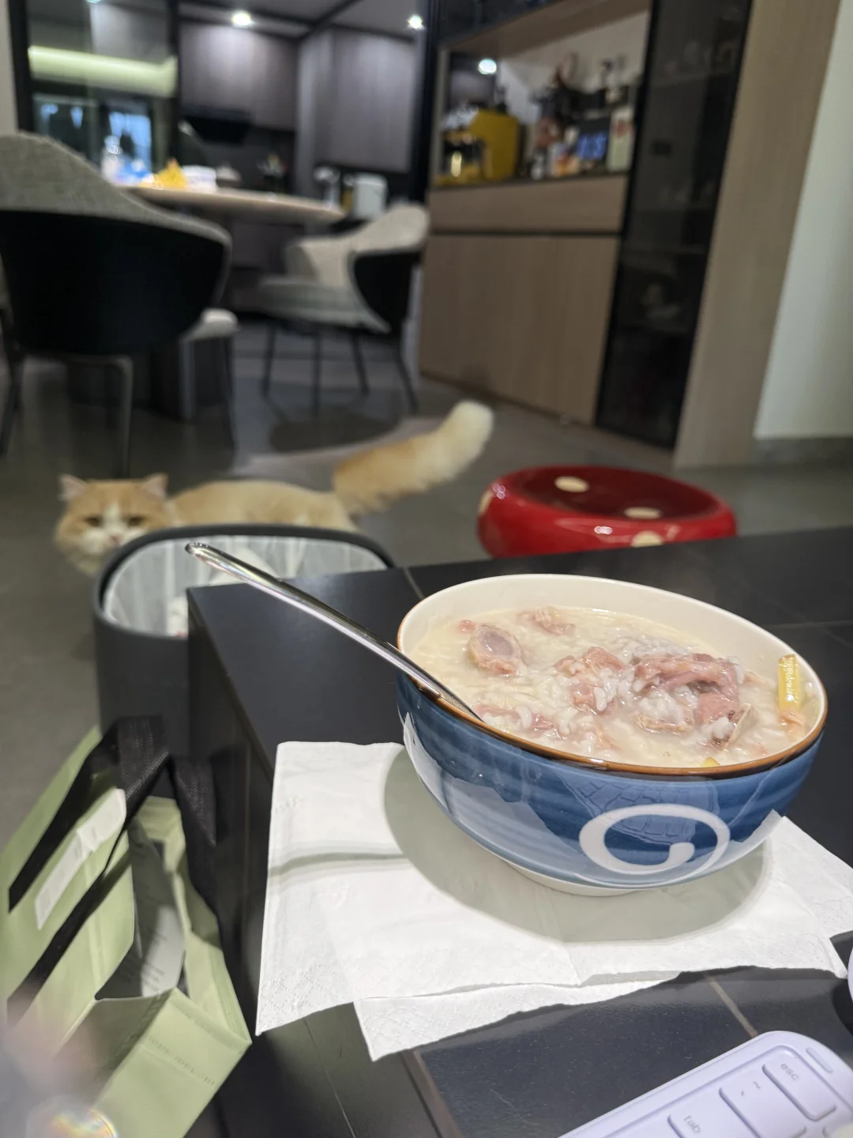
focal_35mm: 24
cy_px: 569
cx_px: 426
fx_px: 789
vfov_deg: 71.6
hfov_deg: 56.8
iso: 200
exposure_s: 1/100
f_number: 1.78
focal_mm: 6.76
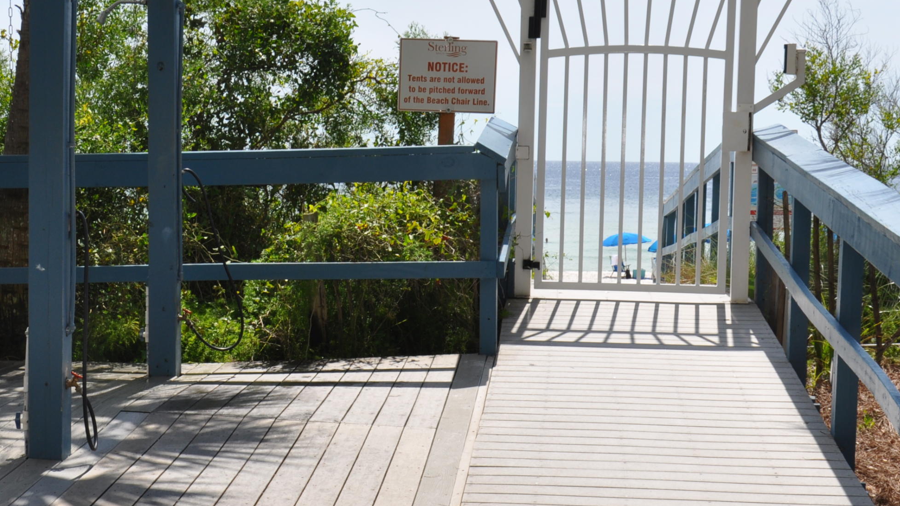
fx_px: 1957
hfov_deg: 25.8
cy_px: 273
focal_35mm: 82
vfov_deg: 14.7
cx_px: 359
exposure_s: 1/200
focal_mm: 34
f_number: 13
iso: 200
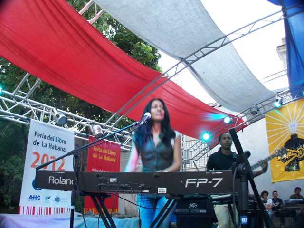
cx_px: 152
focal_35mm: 38
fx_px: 334
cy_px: 114
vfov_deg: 37.7
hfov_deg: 49.0
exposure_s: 1/13
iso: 140
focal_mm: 6.3
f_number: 2.8
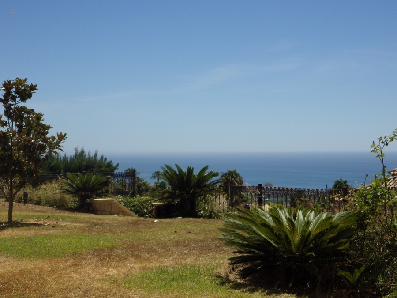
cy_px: 149
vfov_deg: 20.7
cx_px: 198
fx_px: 814
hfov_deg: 27.4
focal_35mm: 71
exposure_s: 1/1250
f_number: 4.2
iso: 100
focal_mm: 12.8
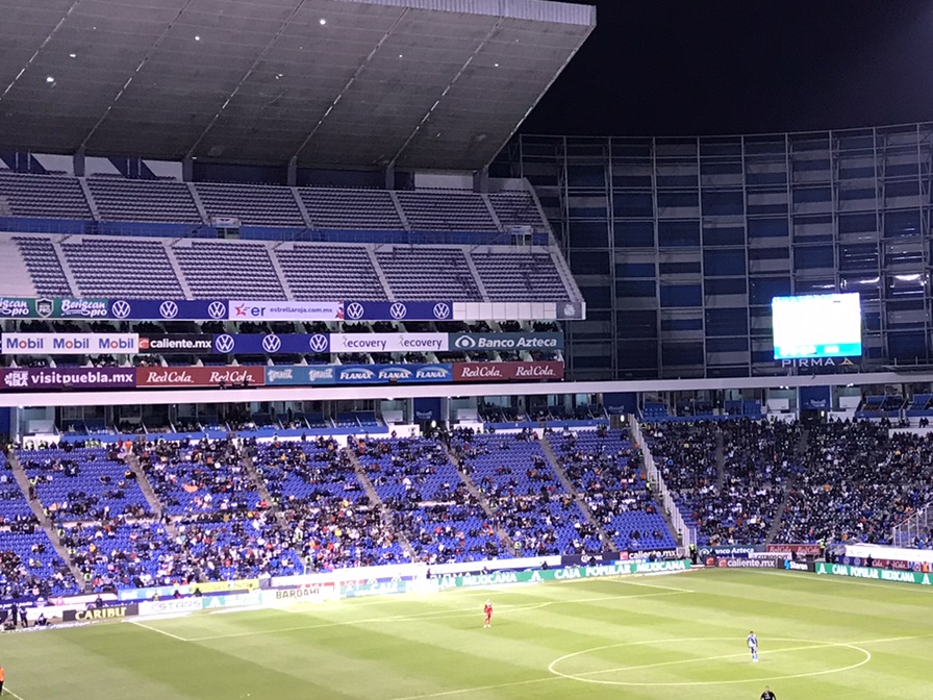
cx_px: 748
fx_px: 1725
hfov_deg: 29.6
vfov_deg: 22.9
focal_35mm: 64
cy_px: 312
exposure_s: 1/20
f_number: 1.8
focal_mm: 3.99
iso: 40
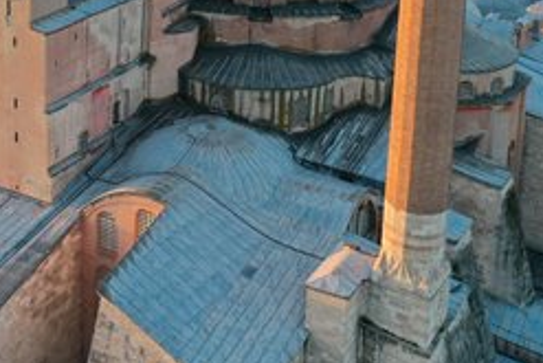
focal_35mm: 68
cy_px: -64
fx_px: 1026
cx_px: 95
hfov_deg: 28.9
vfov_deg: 19.0
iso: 200
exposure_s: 1/240
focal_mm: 10.26
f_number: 4.5
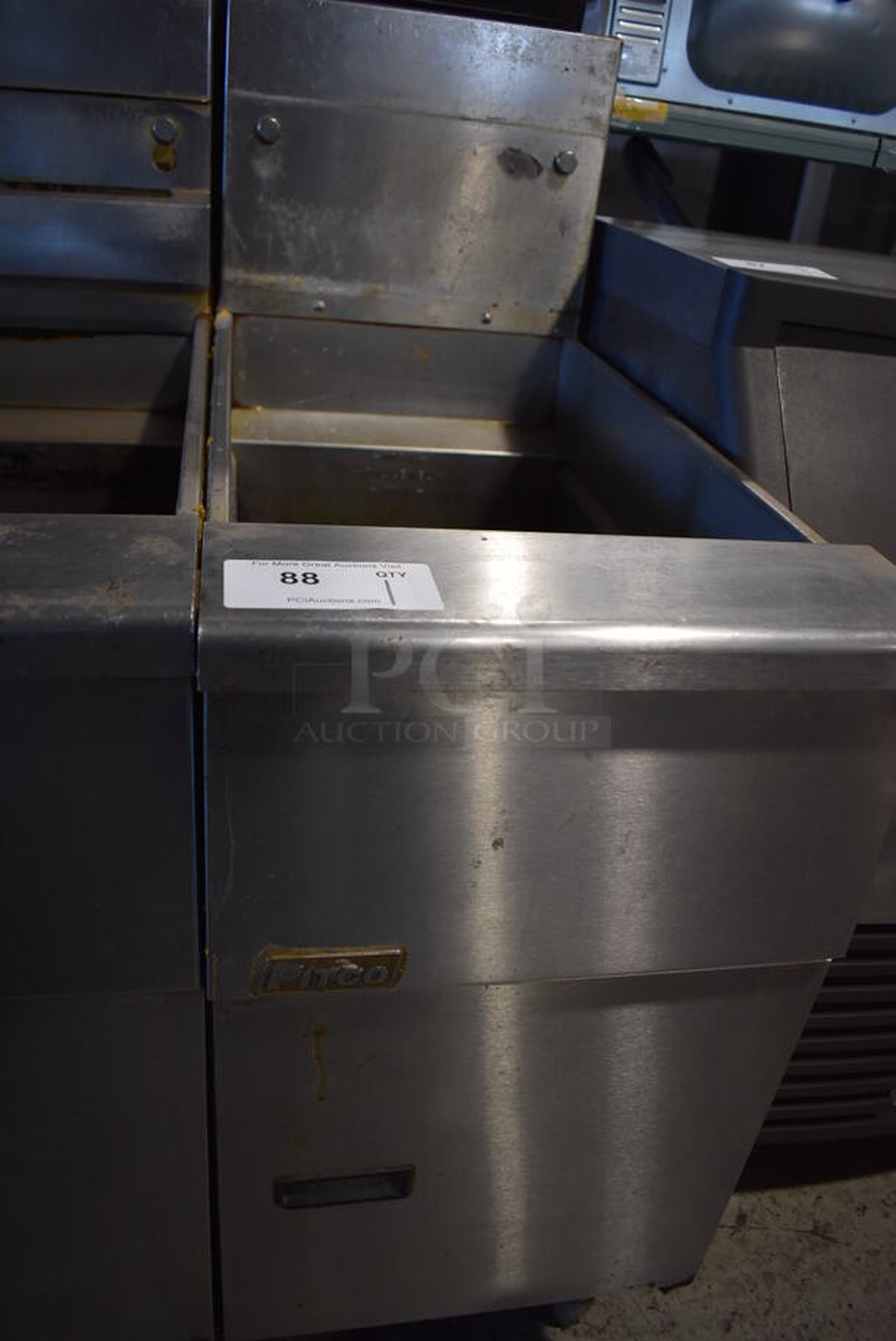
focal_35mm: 27
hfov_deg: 48.0
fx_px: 1006
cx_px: 448
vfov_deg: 67.3
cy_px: 670
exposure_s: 1/125
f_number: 3.5
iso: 800
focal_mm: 18
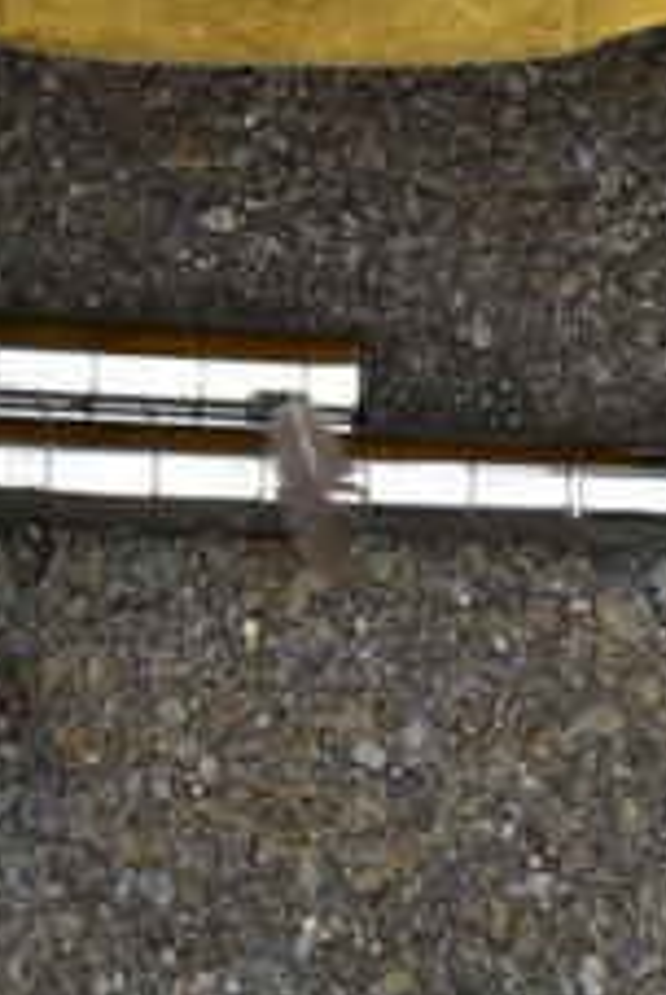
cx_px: 320
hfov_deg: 8.8
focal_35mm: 157
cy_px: -918
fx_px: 4343
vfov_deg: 11.8
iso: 100
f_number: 7.1
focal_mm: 26
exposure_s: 1/200
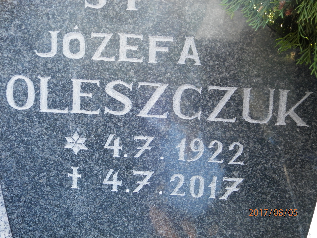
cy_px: 119
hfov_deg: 28.6
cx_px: 158
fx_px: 623
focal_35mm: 68
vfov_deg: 21.6
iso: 200
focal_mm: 12.2
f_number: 4
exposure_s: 1/20
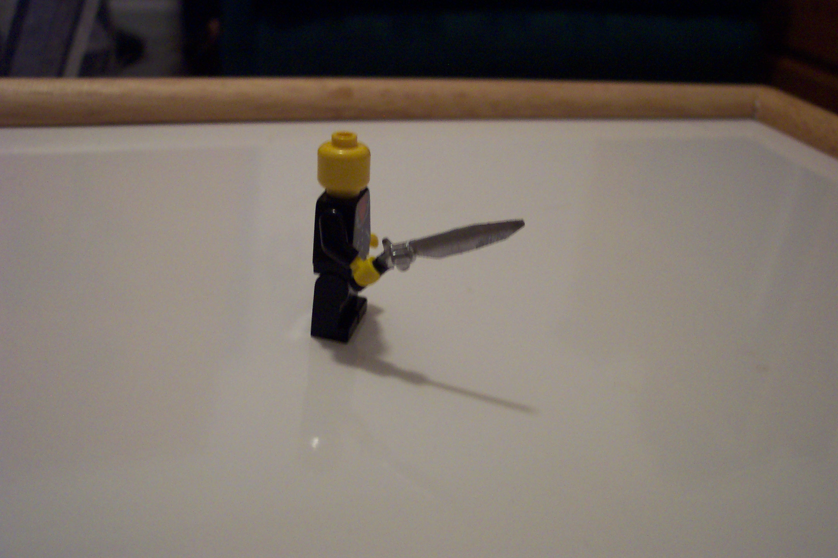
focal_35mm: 38
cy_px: 279
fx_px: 884
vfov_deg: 35.1
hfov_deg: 50.7
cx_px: 419
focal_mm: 8
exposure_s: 1/10
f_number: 2.8
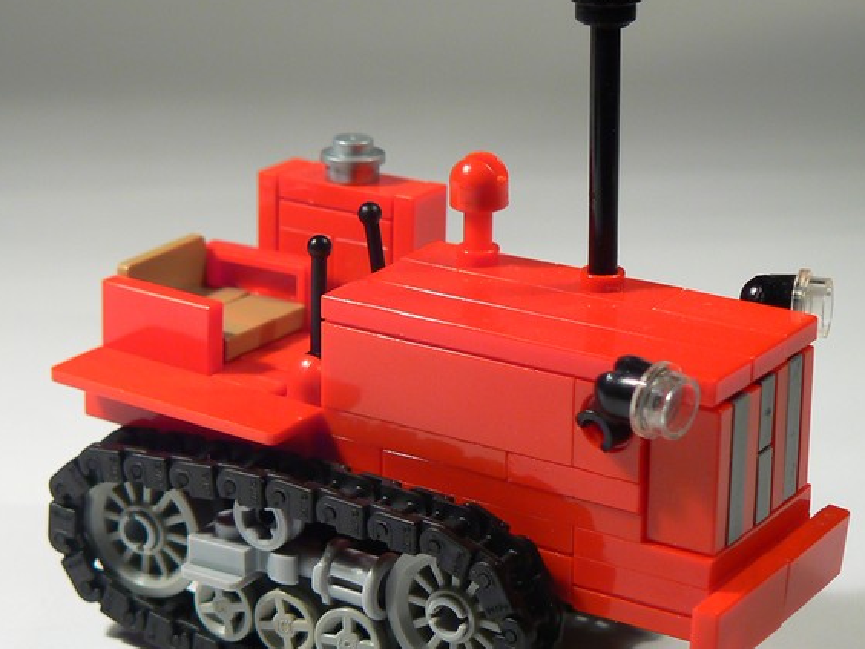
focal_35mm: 105
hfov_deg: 18.6
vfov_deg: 14.1
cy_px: 330
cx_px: 259
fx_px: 2624
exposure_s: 1/15
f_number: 3.2
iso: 80
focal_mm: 12.4
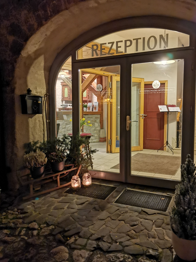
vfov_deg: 58.3
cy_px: 128
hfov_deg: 45.4
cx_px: 101
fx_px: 234
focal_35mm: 31
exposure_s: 6
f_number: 1.8
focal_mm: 4.75
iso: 800
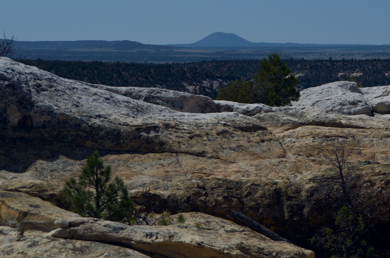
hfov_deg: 21.2
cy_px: 125
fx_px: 1038
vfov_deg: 14.2
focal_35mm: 96
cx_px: 274
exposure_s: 1/250
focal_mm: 36
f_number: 8
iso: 100
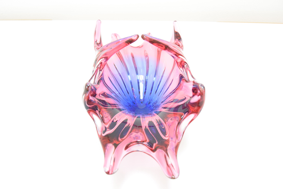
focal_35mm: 34
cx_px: 142
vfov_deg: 38.4
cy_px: 94
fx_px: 271
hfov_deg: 55.1
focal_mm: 23
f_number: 5.6
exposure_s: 1/80
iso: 1600
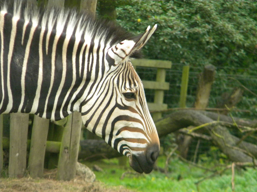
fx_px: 3074
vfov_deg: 3.6
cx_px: 128
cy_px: 96
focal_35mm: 414
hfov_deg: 4.8
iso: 699
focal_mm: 75
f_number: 5.4
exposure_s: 1/282
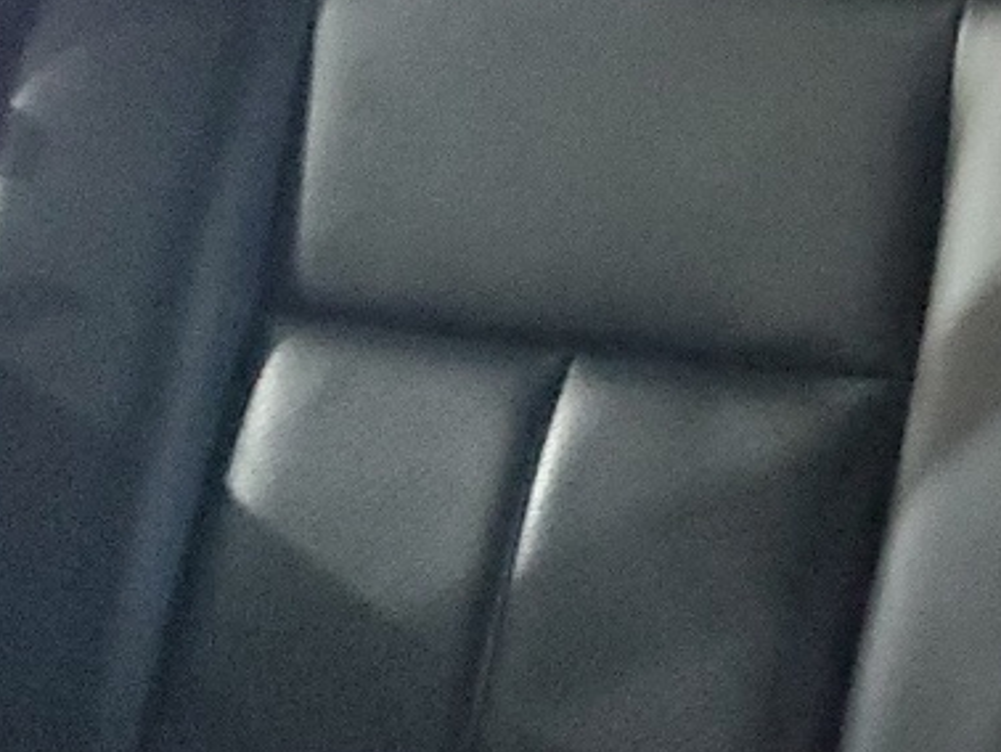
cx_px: 1687
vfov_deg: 13.2
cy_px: -98
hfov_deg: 15.8
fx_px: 3183
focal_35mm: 110
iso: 776
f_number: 1.5
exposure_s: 1/15
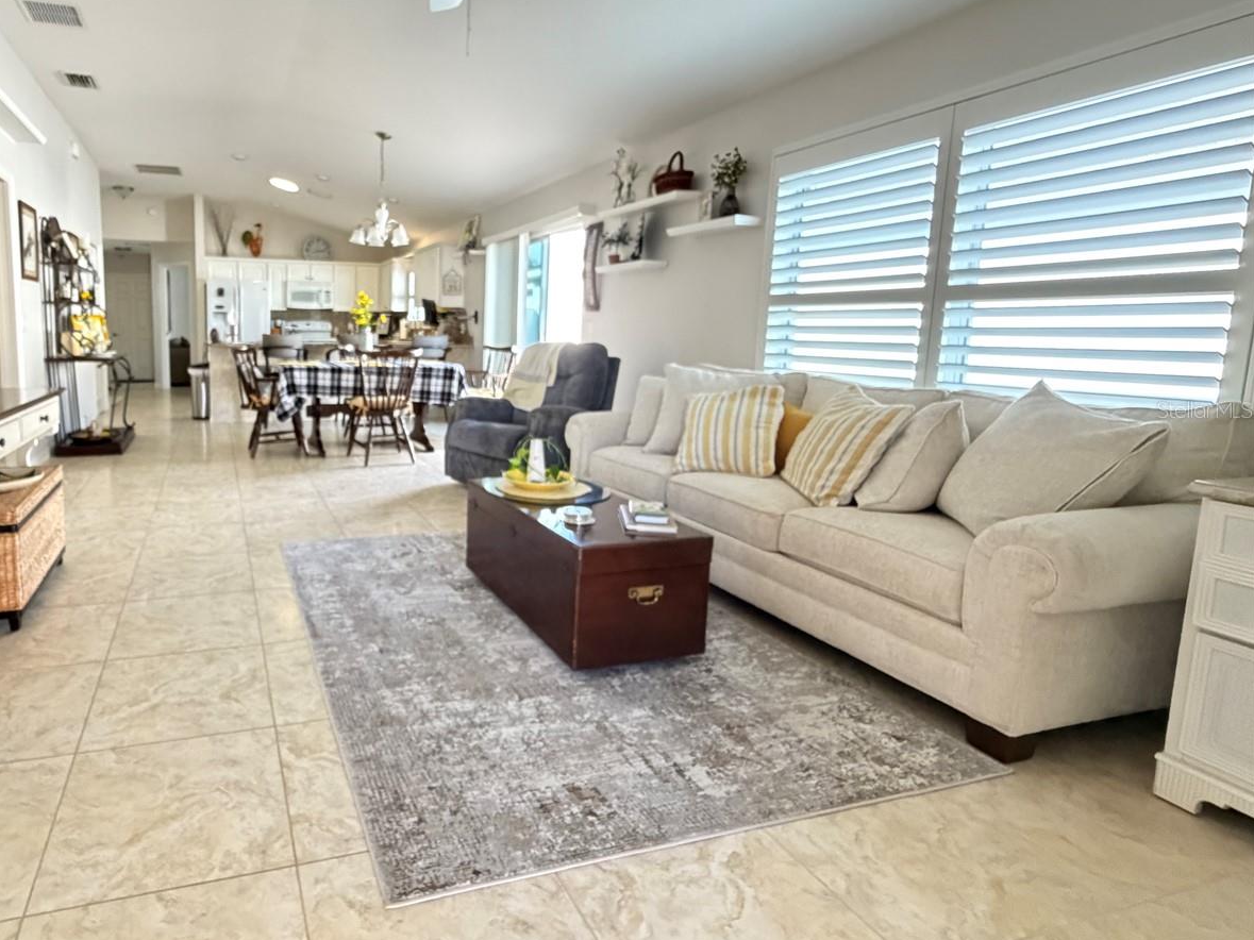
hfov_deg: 81.5
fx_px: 688
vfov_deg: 68.4
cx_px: 406
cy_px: 409
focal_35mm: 19
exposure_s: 1/60
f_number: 2.2
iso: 1000
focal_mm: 2.22
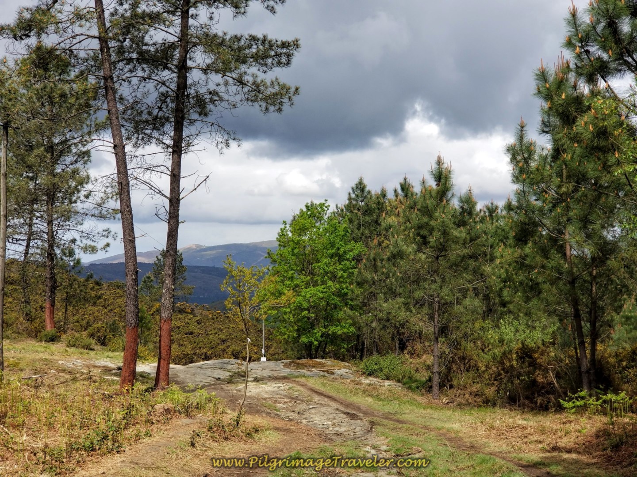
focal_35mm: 52
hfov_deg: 36.8
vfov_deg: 28.0
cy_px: 238
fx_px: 957
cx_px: 318
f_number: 2.4
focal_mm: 6
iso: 25
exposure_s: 1/680
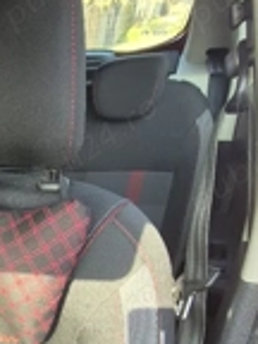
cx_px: -57
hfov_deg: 32.3
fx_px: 358
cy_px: 370
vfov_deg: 41.8
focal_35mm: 36
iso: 50
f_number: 2.2
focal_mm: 2.2
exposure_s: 1/112
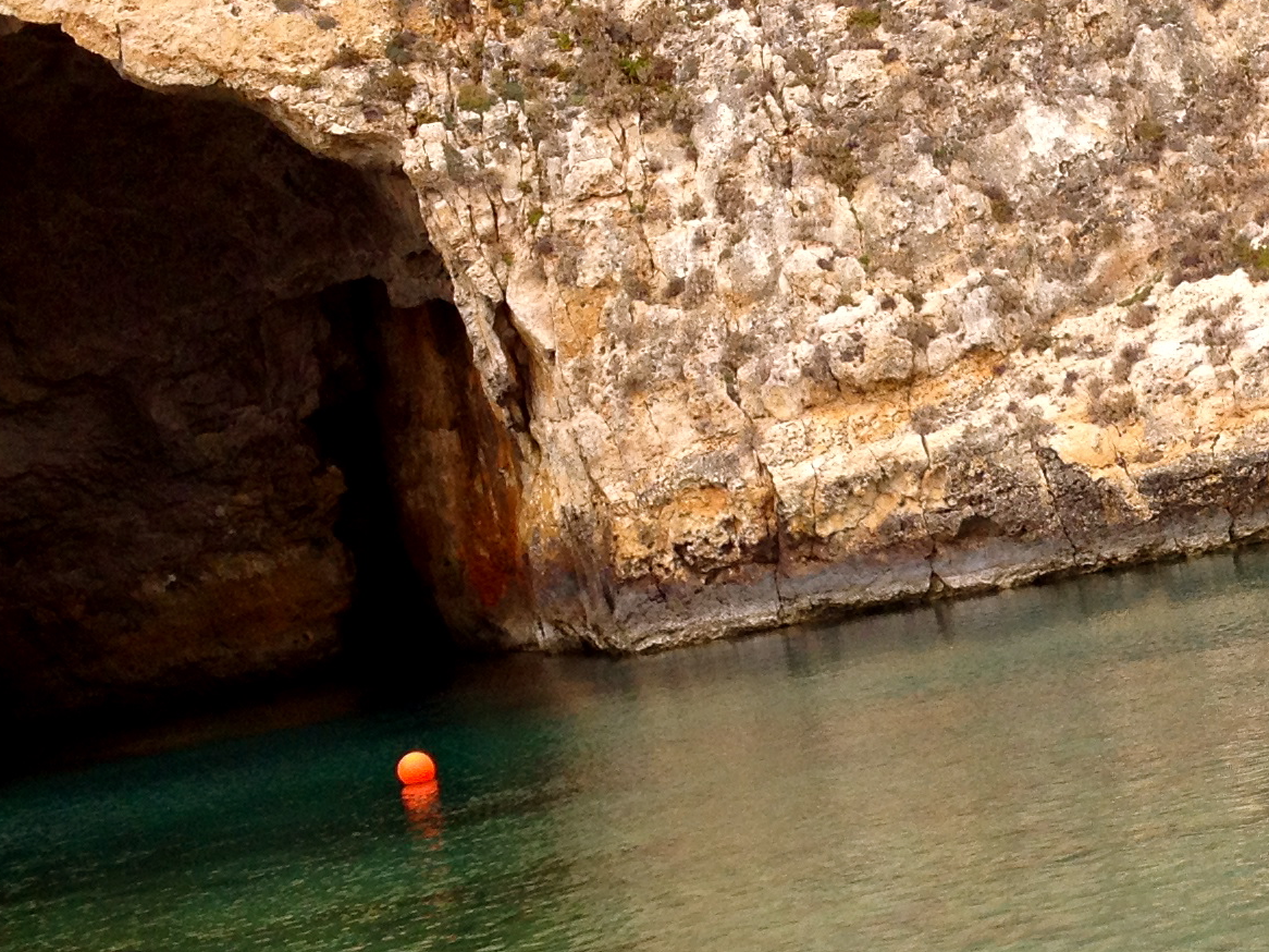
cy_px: 581
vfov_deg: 15.1
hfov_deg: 19.5
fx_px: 3592
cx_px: 1240
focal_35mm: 98
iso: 50
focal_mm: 4.28
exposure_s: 1/673
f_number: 2.4
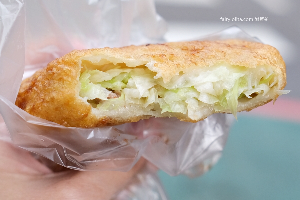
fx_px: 292
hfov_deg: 54.4
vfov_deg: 37.9
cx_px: 150
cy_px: 100
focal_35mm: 35
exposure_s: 1/1700
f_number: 2.8
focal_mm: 23
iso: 400
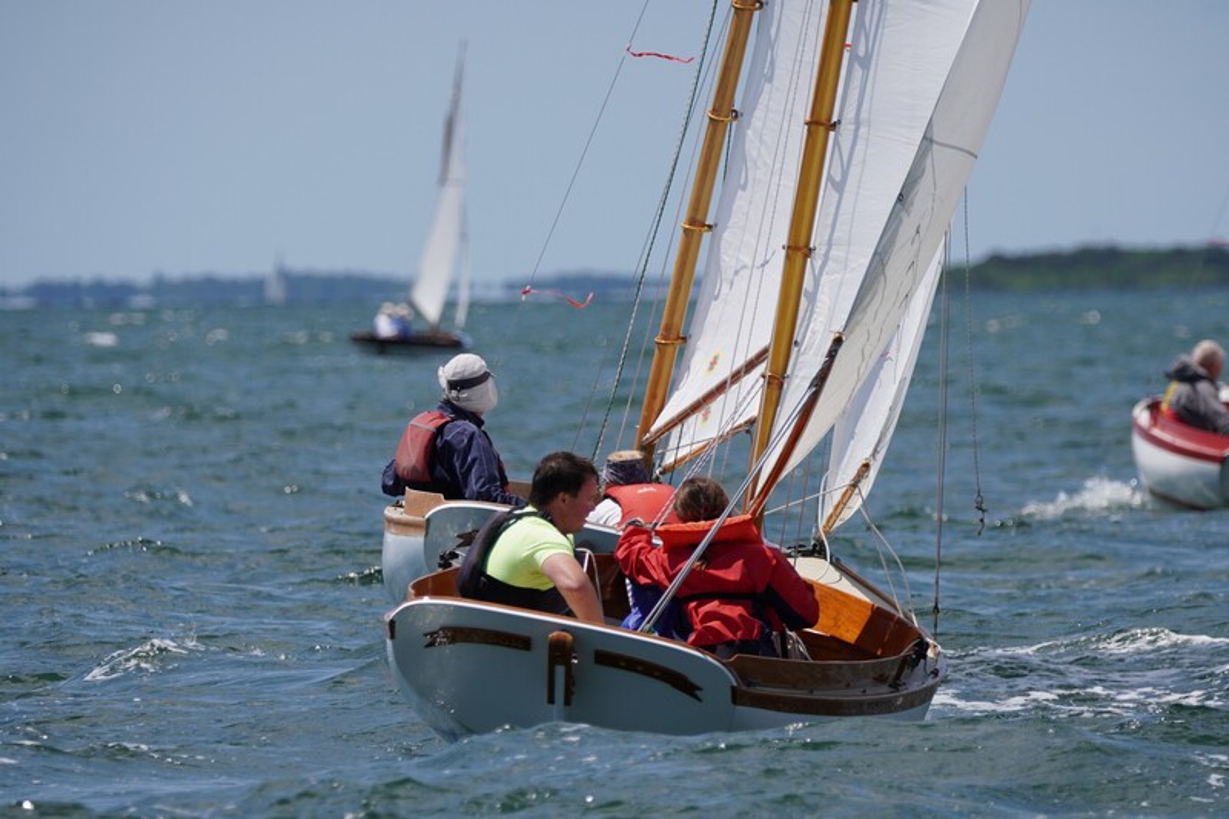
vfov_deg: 2.7
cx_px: 614
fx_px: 17150
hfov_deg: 4.1
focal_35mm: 502
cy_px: 410
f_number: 5.6
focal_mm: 335
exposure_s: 1/1600
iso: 200
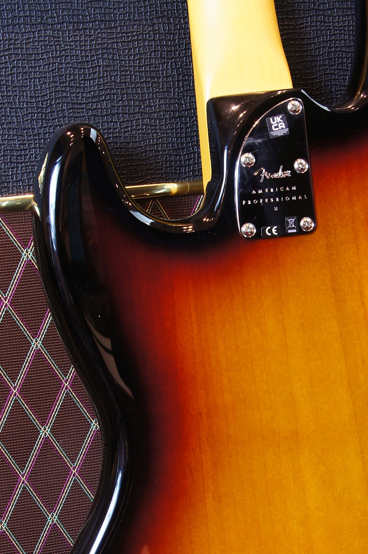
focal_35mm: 126
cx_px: 293
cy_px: 316
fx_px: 1936
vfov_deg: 16.3
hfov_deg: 10.8
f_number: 8
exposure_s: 1/5
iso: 400
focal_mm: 50
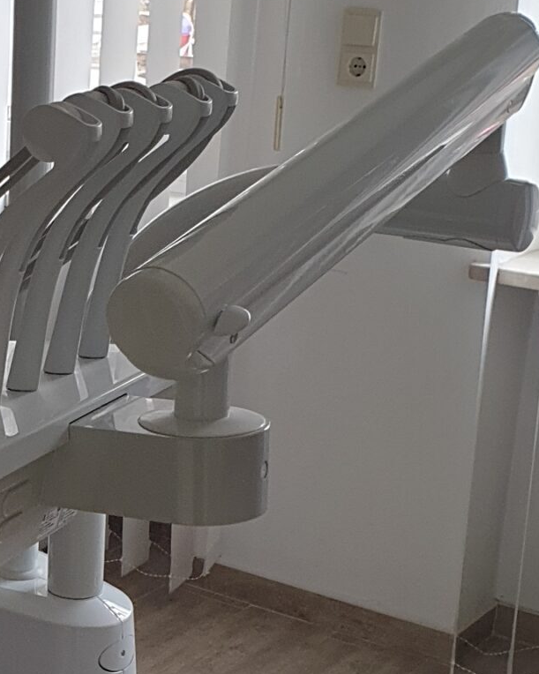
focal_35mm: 85
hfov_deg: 17.4
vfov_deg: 22.5
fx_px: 1695
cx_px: -61
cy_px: 396
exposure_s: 1/50
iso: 125
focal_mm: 4.3
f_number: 2.4
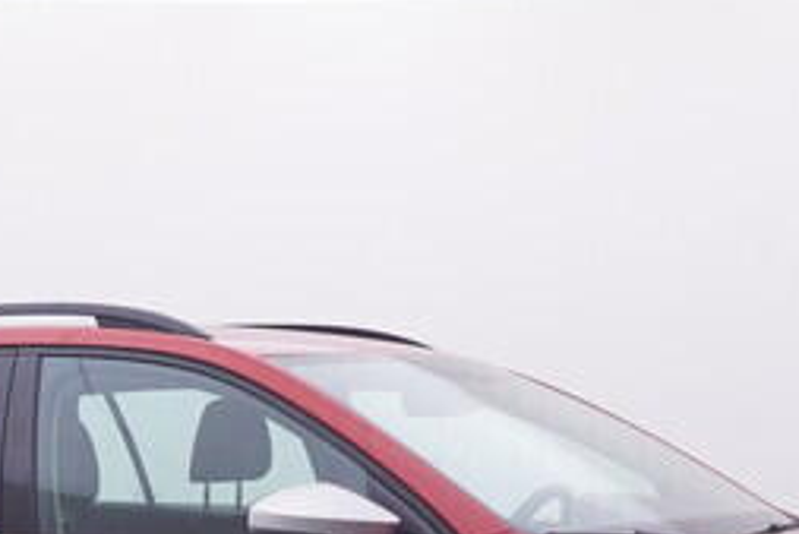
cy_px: 689
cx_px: 256
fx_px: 2021
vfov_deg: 14.4
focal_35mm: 91
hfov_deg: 22.3
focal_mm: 15
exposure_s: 1/80
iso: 200
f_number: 5
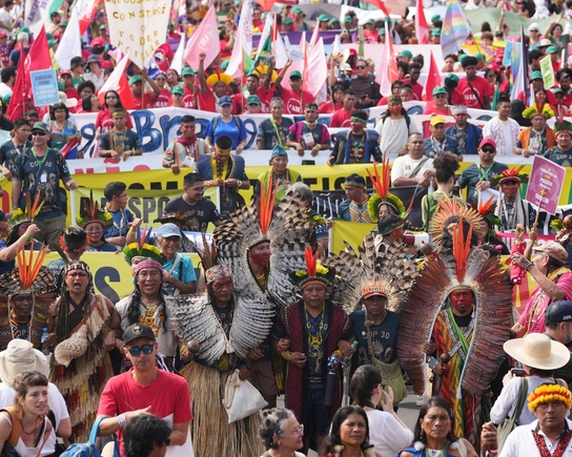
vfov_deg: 7.9
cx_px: 318
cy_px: 185
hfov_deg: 9.9
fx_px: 3317
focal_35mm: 196
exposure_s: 1/2000
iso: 400
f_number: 4
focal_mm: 111
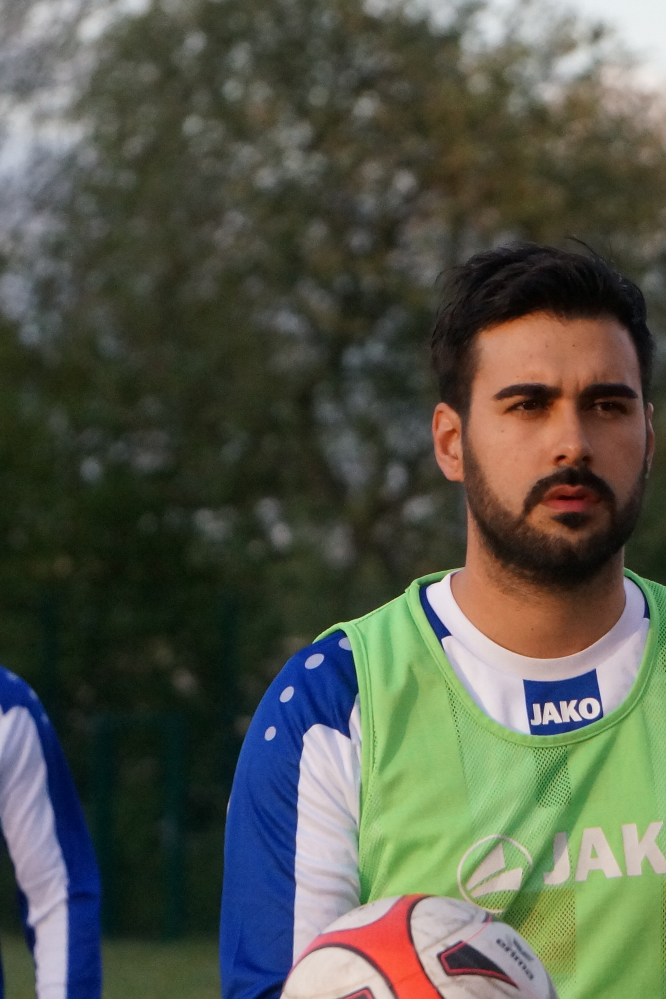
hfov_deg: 4.0
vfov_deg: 6.0
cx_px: 449
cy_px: 643
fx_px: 9461
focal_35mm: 341
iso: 2000
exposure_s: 1/2000
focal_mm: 110
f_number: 5.6
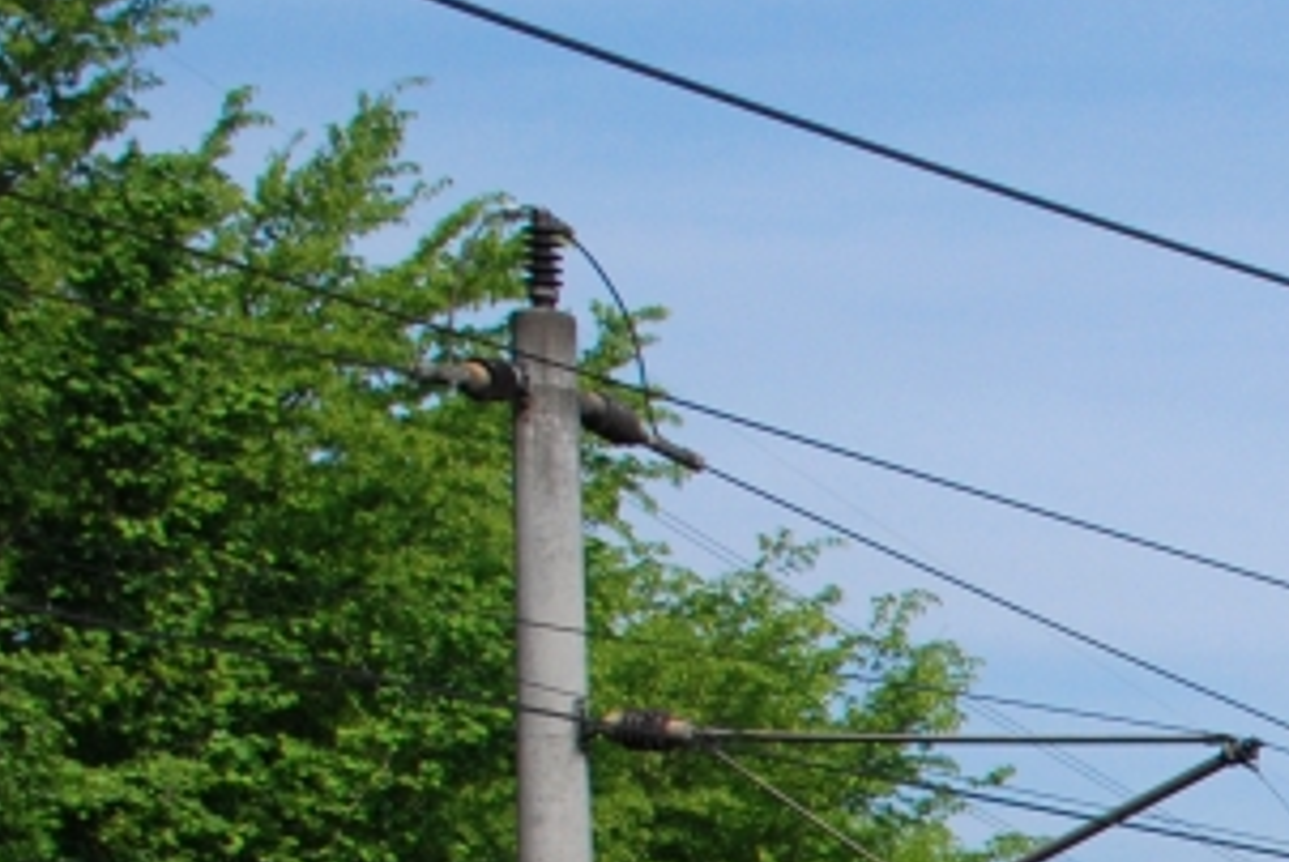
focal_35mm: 143
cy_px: 1602
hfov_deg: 13.0
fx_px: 5125
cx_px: 2335
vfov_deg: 9.1
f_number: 8
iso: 400
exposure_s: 1/1000
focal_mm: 24
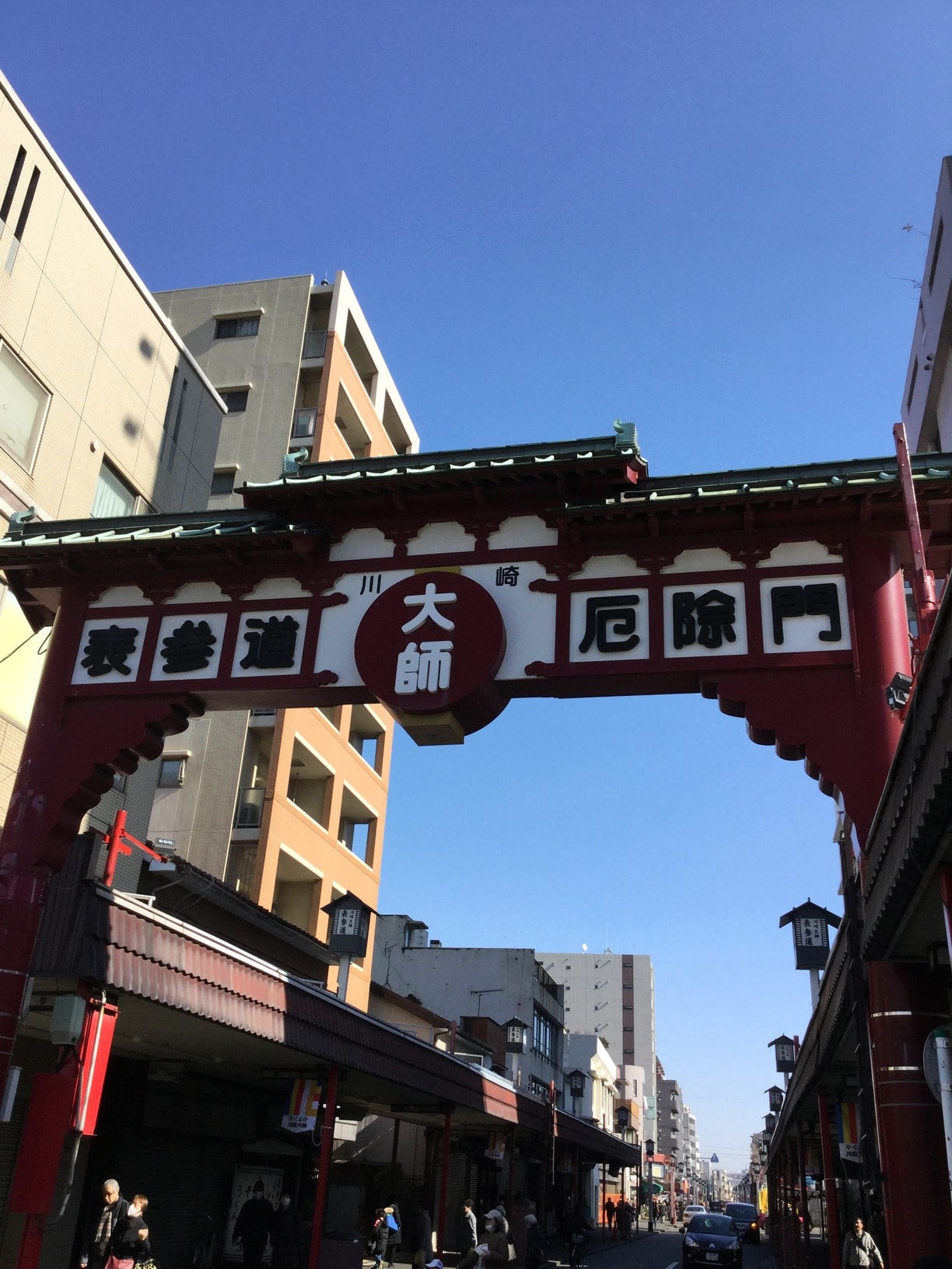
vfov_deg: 58.4
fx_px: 1137
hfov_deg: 45.4
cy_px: 634
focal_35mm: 31
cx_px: 476
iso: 25
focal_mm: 3.3
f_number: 2.4
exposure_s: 1/1018
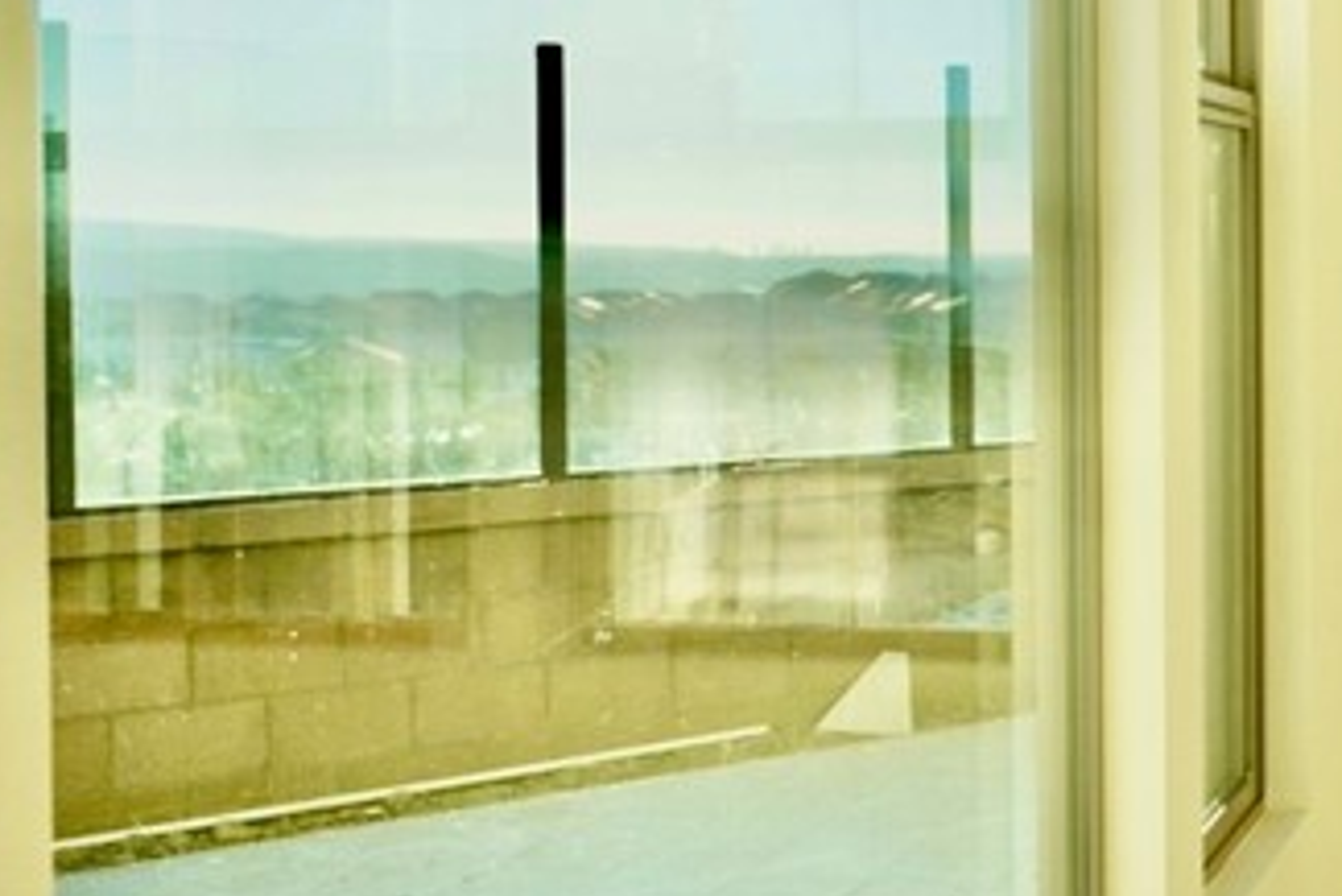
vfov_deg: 19.1
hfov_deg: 27.2
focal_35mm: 71
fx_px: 2648
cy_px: 283
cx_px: 1255
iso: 100
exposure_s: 1/320
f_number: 6.3
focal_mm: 24
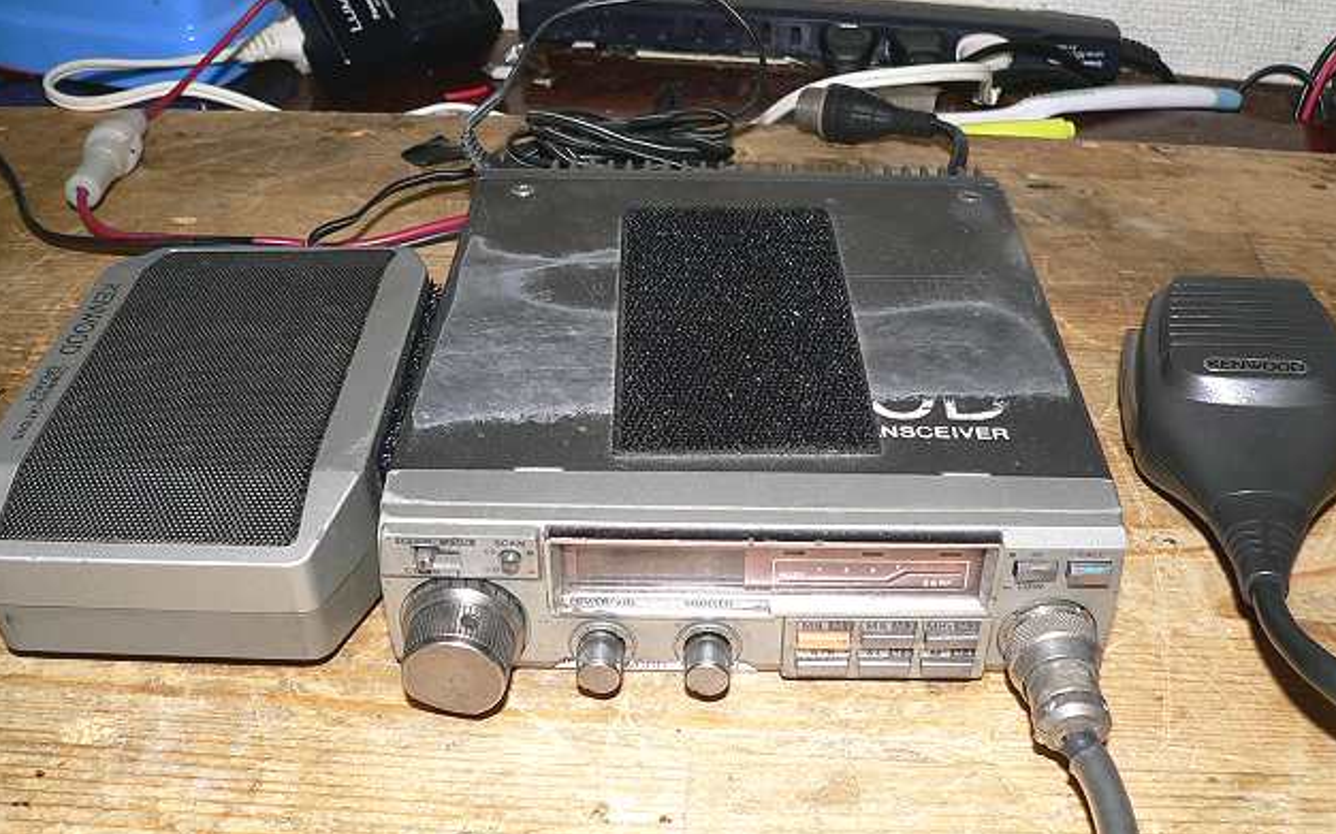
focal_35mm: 39
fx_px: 1420
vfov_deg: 32.8
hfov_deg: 50.4
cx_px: 674
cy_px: 403
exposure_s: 1/60
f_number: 2.8
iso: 100
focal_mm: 6
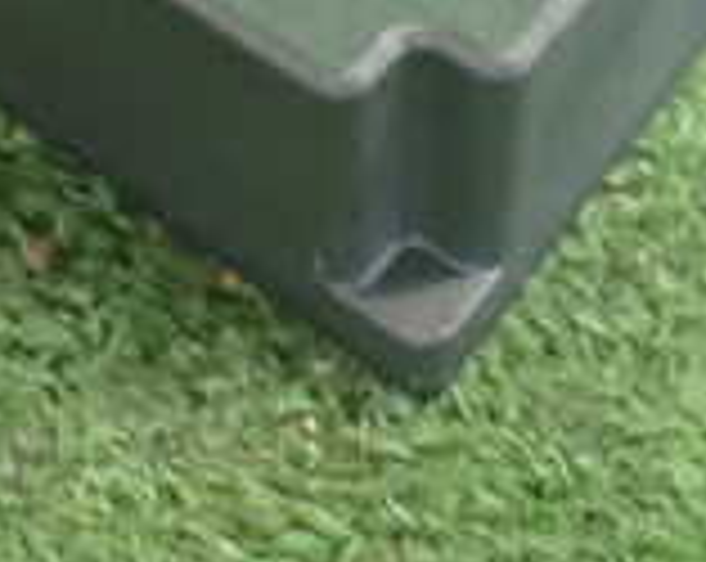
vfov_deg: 12.9
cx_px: 225
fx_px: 2336
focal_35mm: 112
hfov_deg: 17.1
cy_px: -324
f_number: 2.3
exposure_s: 1/40
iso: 800
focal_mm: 5.4
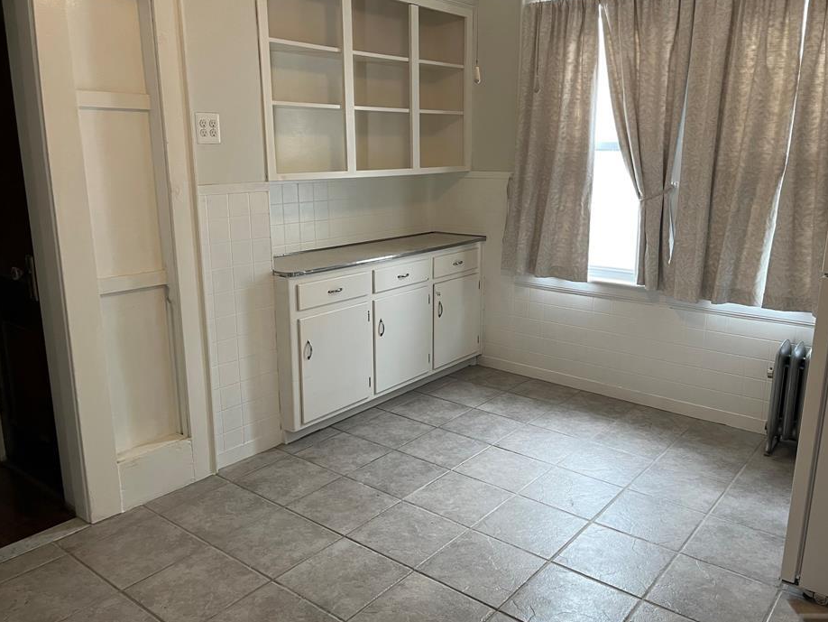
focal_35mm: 29
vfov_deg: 48.2
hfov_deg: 61.6
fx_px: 694
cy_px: 311
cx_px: 428
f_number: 1.6
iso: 80
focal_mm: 5.1
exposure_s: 1/60
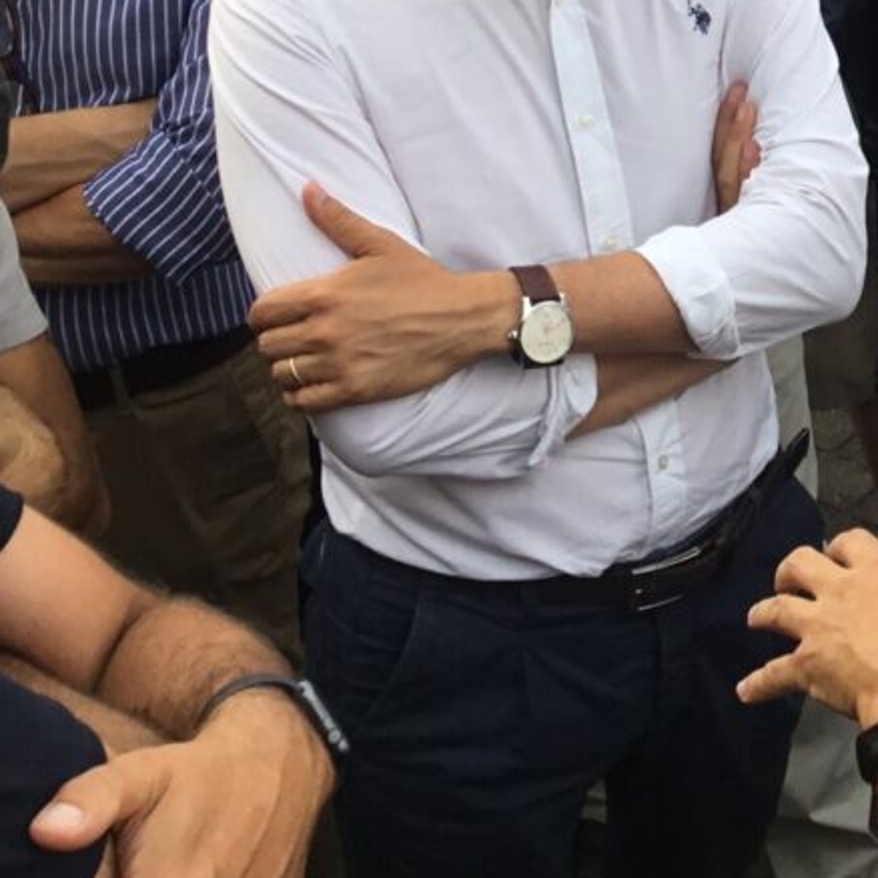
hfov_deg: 20.9
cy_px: -74
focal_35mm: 80
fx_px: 2296
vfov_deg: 20.7
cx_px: 880
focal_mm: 3.3
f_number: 2.4
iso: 25
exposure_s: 1/381
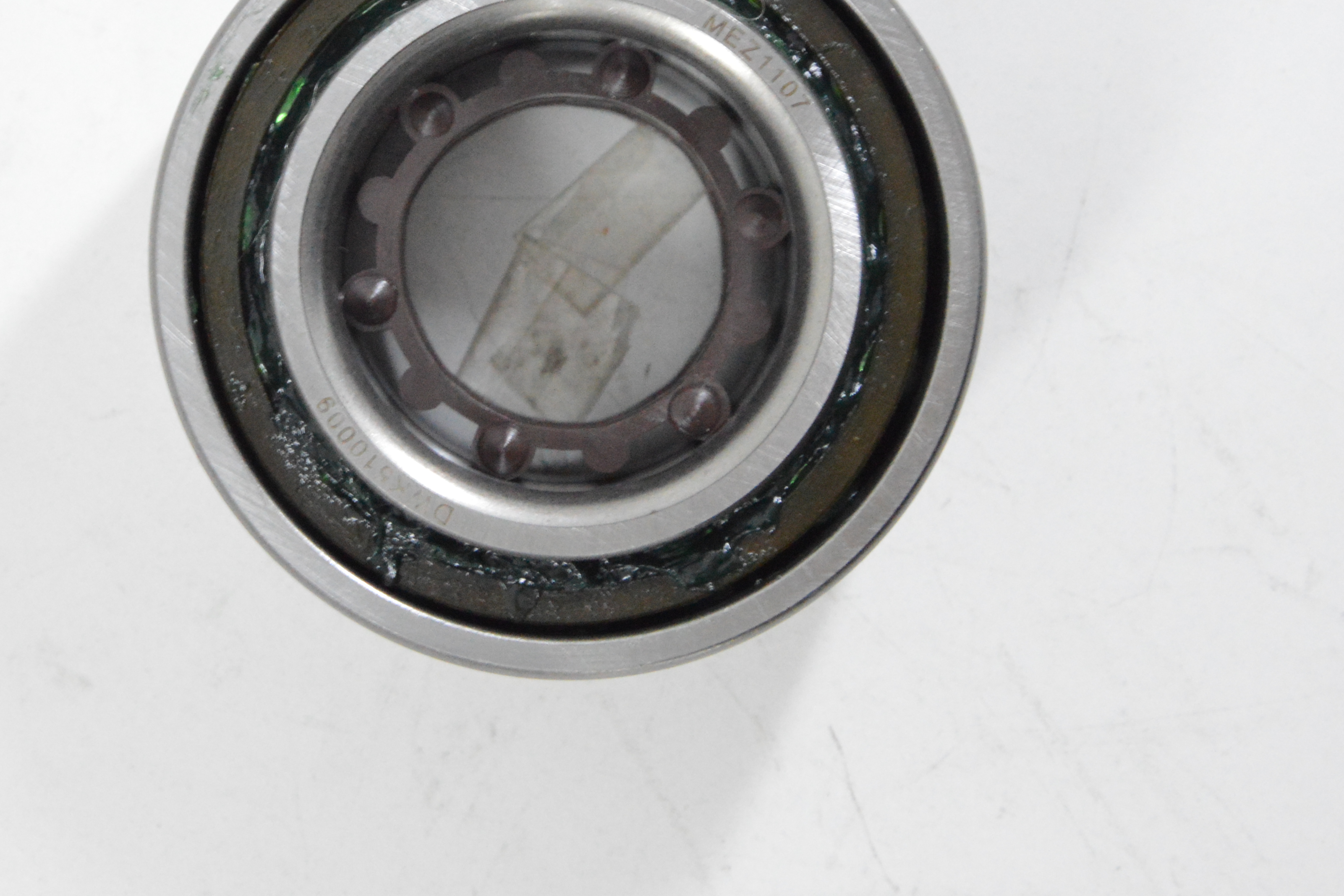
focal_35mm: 107
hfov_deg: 19.0
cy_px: 191
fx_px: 3995
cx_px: 424
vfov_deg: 12.7
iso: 3200
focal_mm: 38
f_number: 7.1
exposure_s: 1/100
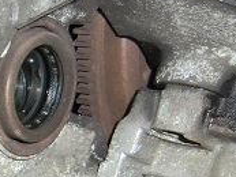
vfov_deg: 16.3
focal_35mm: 90
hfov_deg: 19.0
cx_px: -123
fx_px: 614
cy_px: 142
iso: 400
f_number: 3.2
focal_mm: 4.3
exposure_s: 1/60
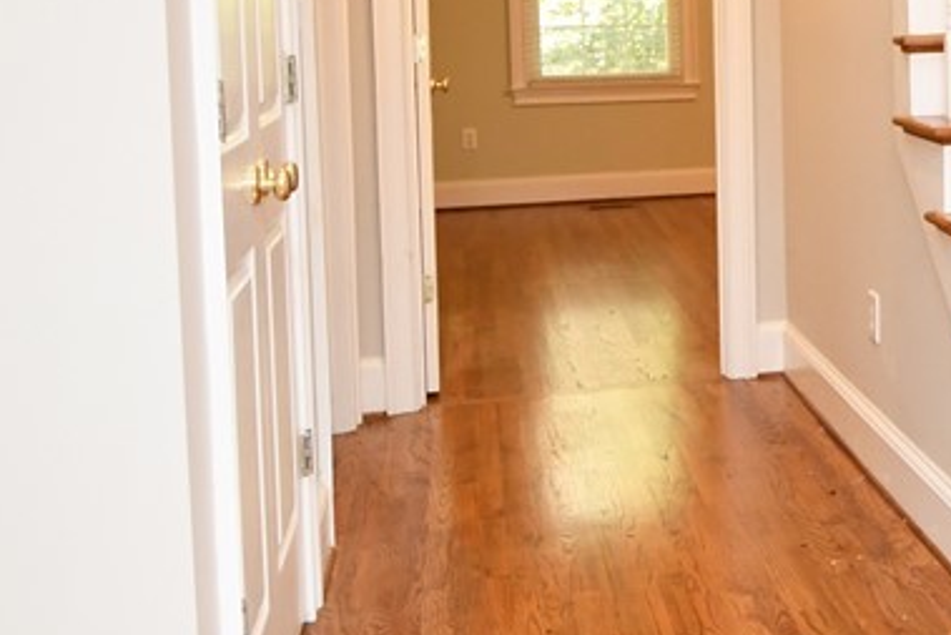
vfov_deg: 29.7
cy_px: 48
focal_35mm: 43
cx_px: 1219
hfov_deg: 33.7
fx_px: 1136
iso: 900
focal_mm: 10
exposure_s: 1/60
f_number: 4
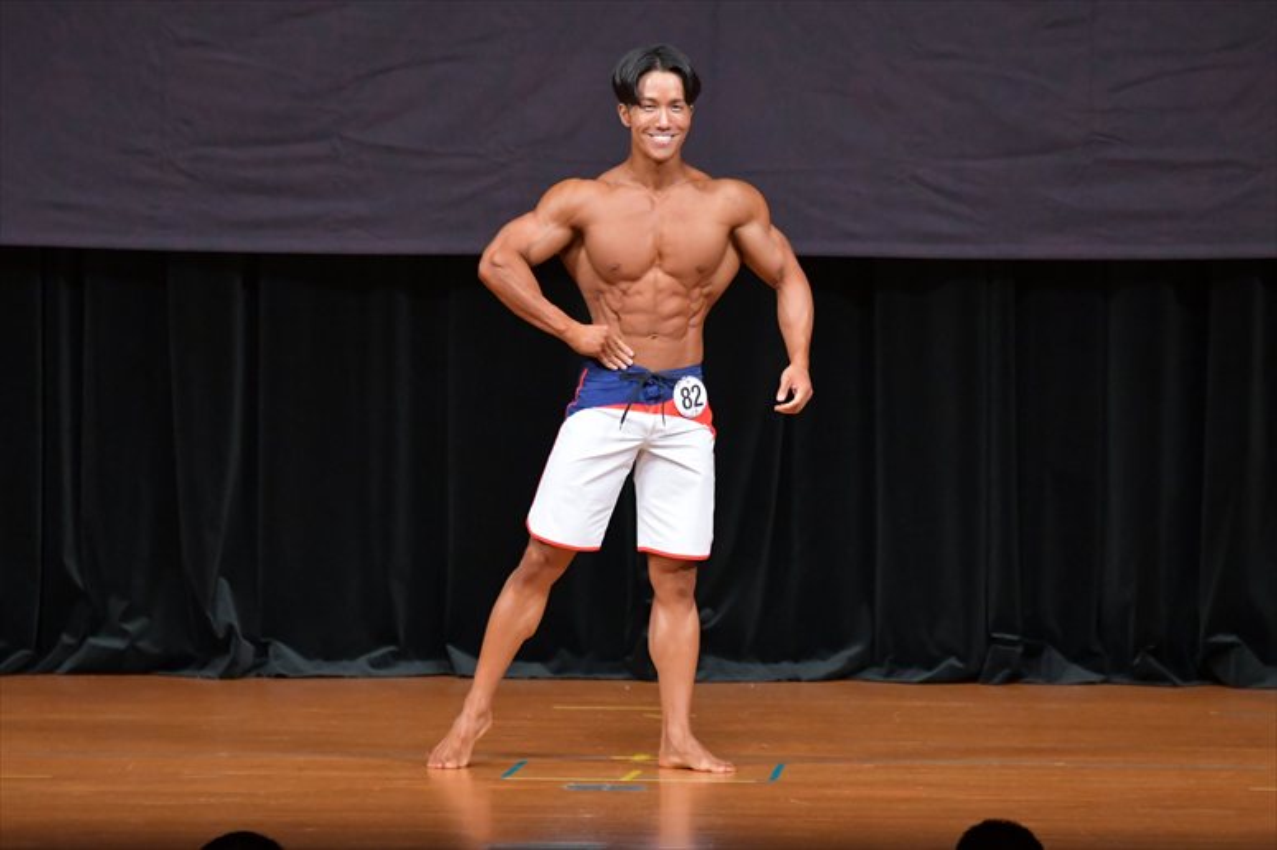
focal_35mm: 285
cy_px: 425
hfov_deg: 7.2
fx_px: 10105
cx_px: 638
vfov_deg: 4.8
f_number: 5.6
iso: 5000
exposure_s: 1/400
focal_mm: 190
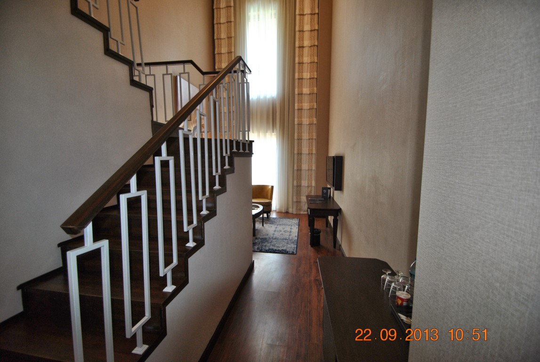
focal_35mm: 15
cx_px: 270
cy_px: 181
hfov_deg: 100.3
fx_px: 225
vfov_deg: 77.5
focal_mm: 10
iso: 200
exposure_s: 1/60
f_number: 3.5
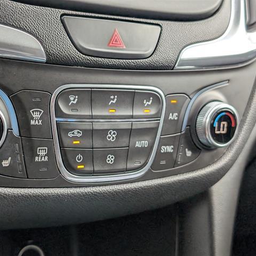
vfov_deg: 29.6
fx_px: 485
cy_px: 128
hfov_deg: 29.4
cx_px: 94
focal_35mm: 58
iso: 266
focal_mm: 6.9
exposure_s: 1/303
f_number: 1.68
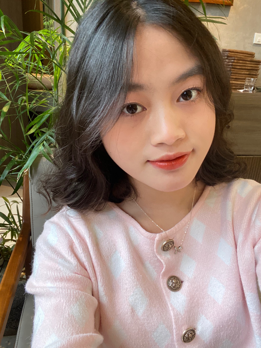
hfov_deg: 46.8
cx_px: 130
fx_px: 302
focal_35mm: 30
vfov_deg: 60.0
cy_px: 174
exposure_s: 1/50
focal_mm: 2.71
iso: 250
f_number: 2.2
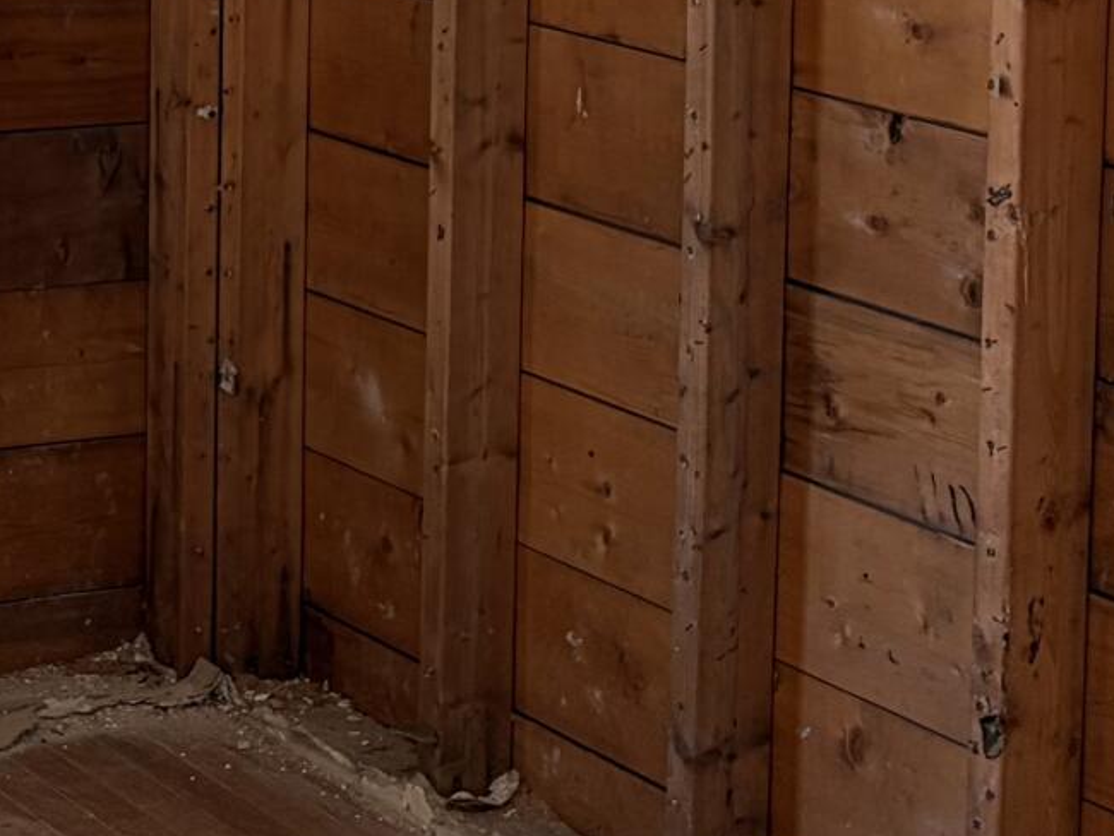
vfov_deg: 12.0
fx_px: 3863
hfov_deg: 15.6
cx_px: -351
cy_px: -233
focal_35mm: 120
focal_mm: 5.96
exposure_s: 1/150
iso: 100
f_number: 1.6
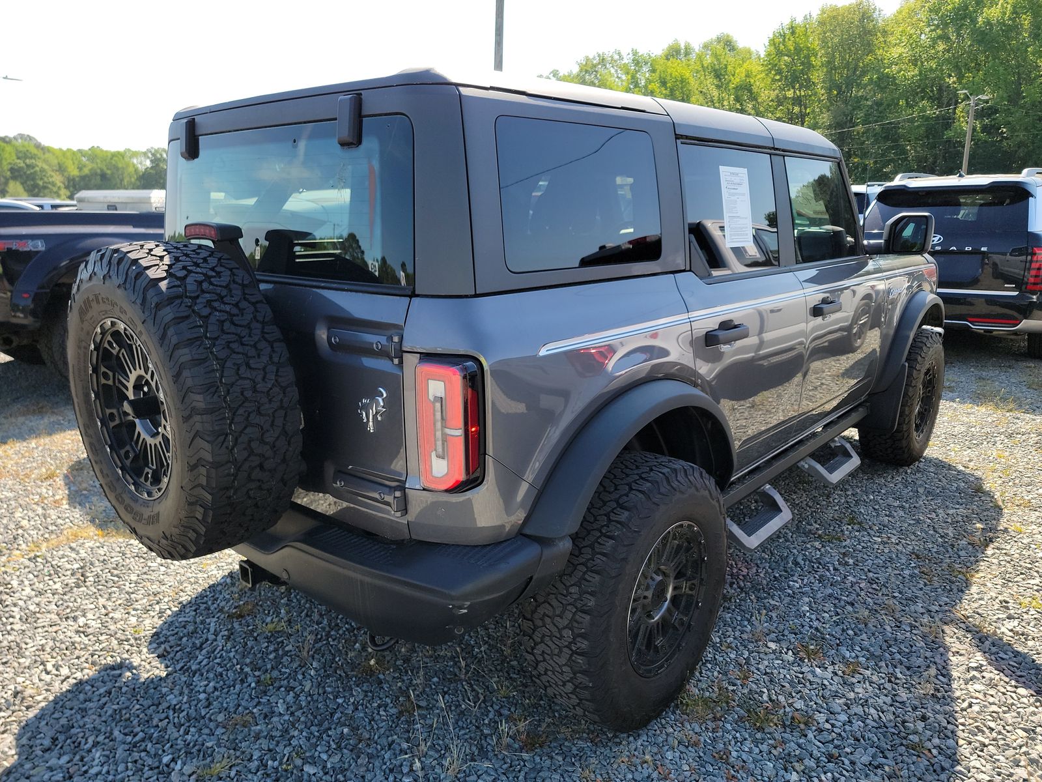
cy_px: 391
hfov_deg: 71.6
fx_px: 722
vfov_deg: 56.8
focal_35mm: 24
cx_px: 521
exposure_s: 1/318
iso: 50
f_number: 1.8
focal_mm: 6.7
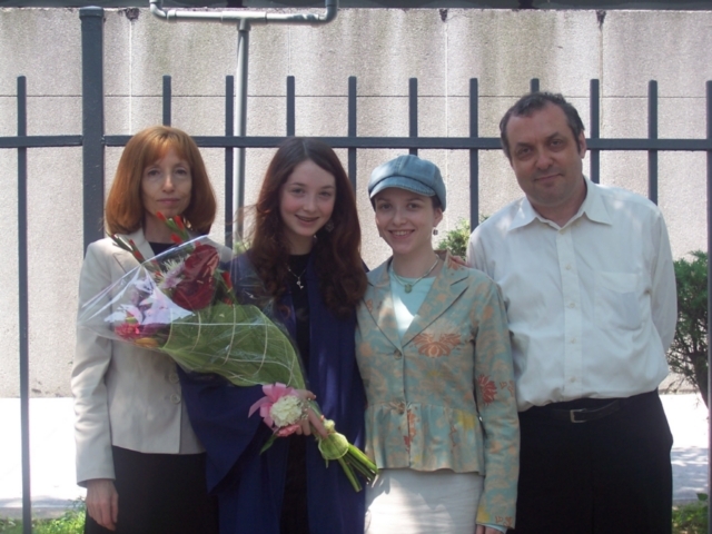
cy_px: 267
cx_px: 356
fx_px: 1358
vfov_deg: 22.3
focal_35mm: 66
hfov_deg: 29.4
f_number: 4
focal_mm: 10.8
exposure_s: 1/125
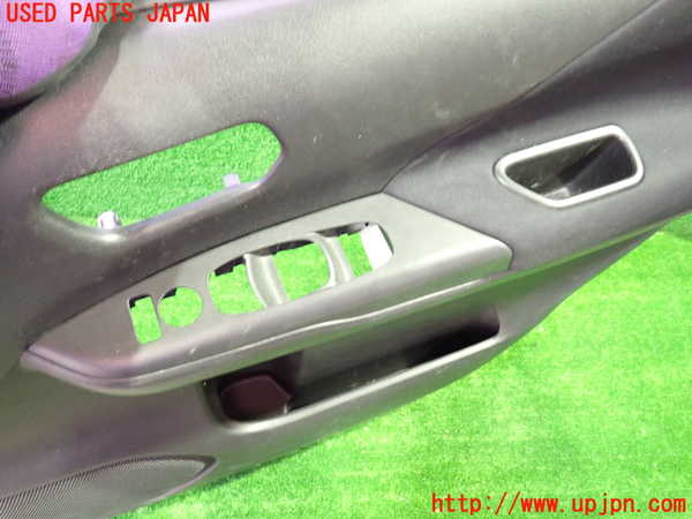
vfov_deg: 54.9
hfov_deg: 69.4
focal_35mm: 25
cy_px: 260
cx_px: 346
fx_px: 500
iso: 800
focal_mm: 4.5
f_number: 2
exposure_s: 1/10
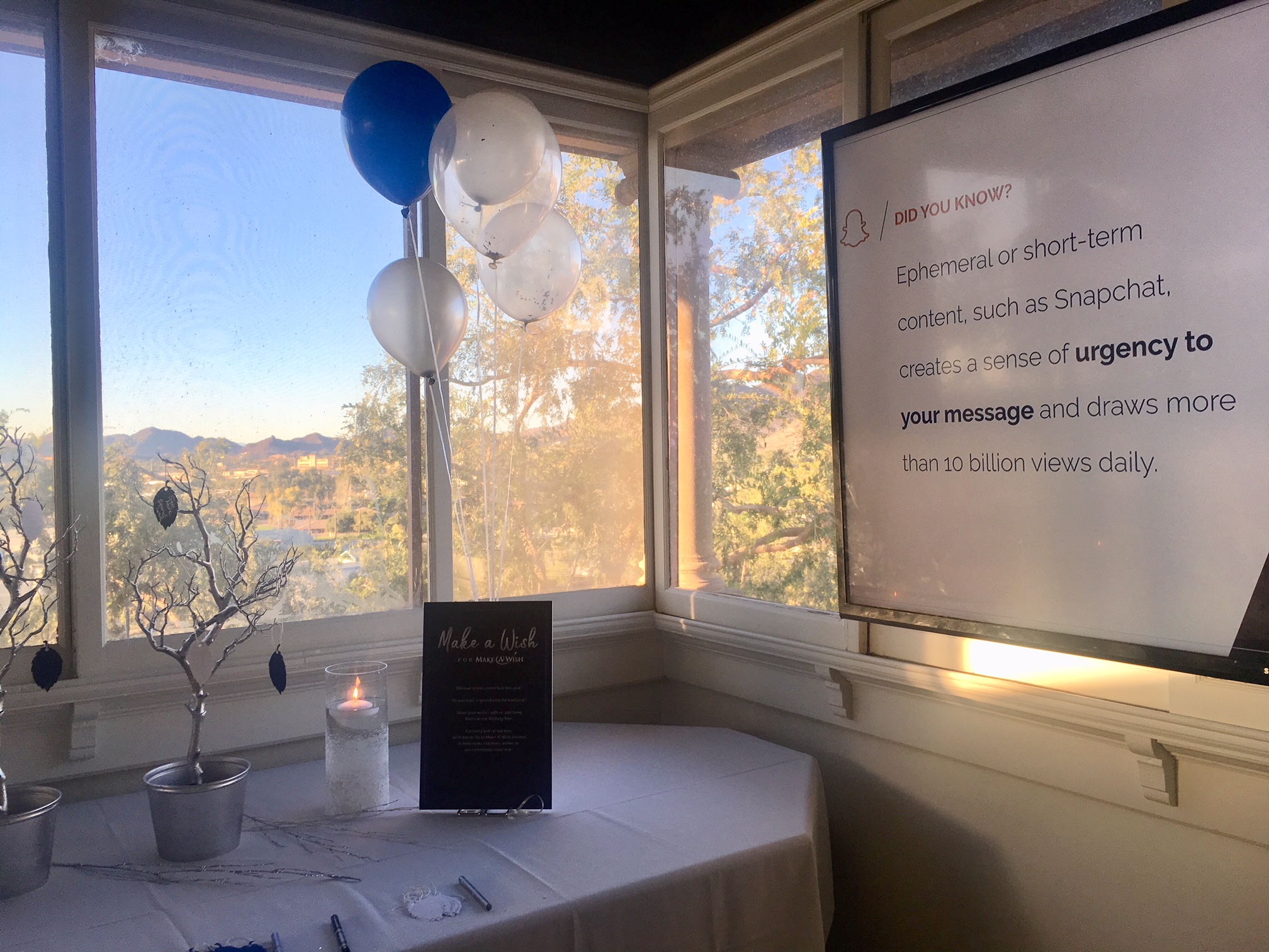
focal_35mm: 29
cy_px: 476
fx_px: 1063
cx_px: 634
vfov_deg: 48.2
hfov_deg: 61.7
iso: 25
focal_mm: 4.15
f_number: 2.2
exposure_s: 1/121
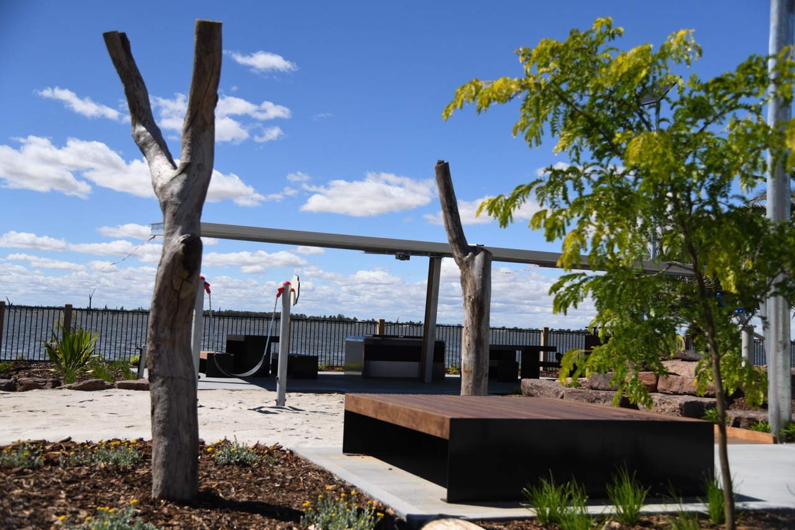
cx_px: 398
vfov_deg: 35.0
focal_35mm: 38
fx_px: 839
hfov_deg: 50.7
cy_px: 265
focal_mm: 38
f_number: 4
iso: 400
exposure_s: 1/8000
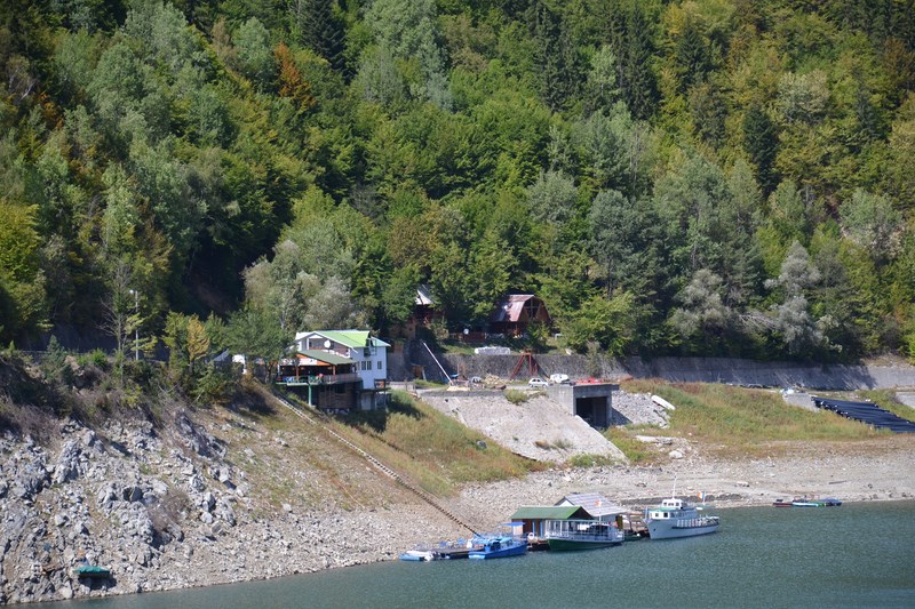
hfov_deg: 13.0
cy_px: 304
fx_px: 4002
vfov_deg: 8.7
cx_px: 458
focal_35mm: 158
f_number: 5.6
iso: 400
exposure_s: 1/320
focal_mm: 105
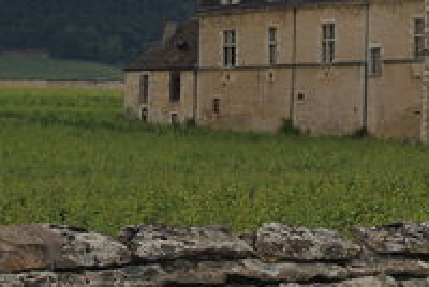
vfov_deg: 5.9
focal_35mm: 234
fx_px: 2793
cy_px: 18
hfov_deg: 8.7
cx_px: 498
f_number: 13
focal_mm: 52
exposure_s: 1/200
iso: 100
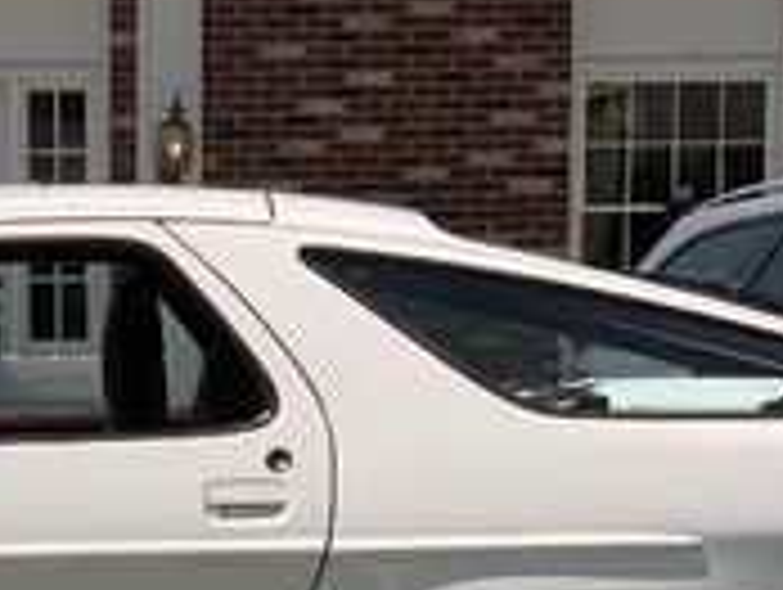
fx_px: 4326
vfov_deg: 7.7
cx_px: -198
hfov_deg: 10.2
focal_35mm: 191
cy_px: 865
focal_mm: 6
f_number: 2.4
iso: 16
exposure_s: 1/1916
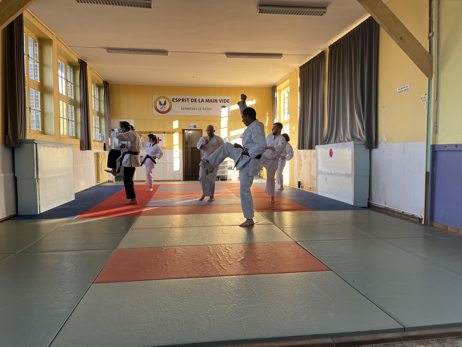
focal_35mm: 26
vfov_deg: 53.1
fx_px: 347
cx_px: 231
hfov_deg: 67.3
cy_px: 174
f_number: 1.6
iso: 64
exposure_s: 1/121
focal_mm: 5.1
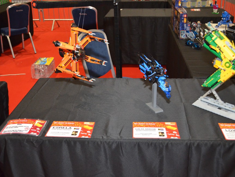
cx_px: 110
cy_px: 89
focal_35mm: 43
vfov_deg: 33.6
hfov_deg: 43.8
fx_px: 292
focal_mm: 26
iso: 3200
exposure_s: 1/60
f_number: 4.2
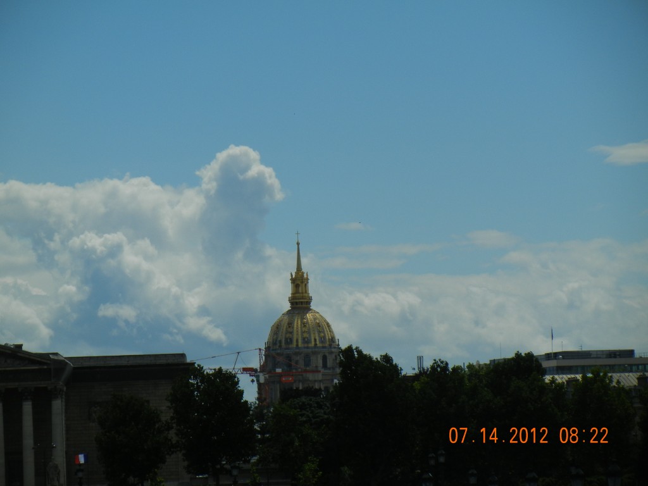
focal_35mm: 200
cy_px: 243
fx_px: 3744
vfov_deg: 7.4
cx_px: 324
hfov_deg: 9.9
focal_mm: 36
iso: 160
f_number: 9.4
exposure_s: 1/882
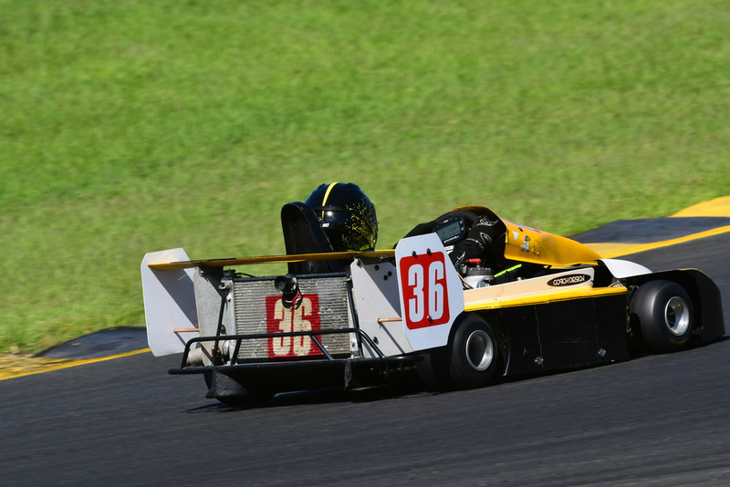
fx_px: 8824
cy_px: 244
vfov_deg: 3.2
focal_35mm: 435
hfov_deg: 4.7
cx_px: 365
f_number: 13
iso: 500
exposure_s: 1/640
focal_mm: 290
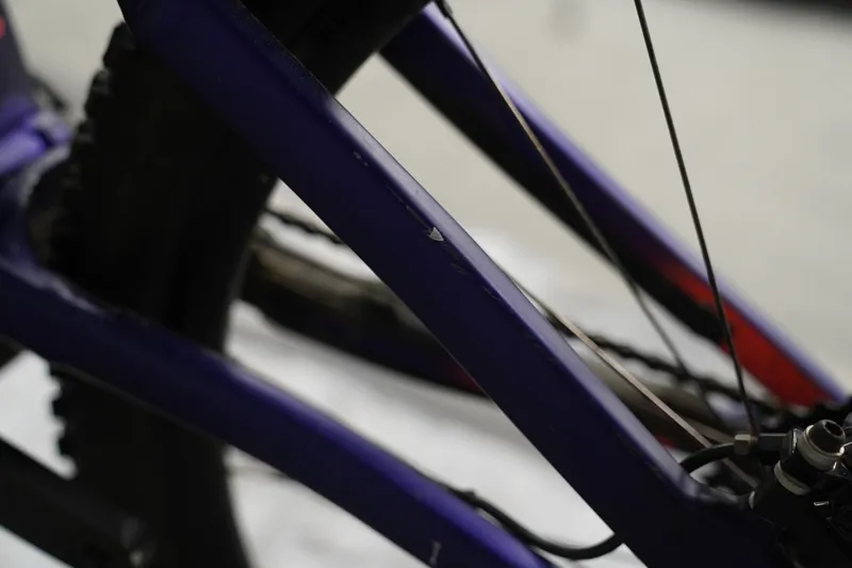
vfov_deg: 29.2
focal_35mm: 46
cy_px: 284
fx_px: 1088
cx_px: 426
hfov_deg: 42.8
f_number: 2.8
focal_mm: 46
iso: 1250
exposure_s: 1/80
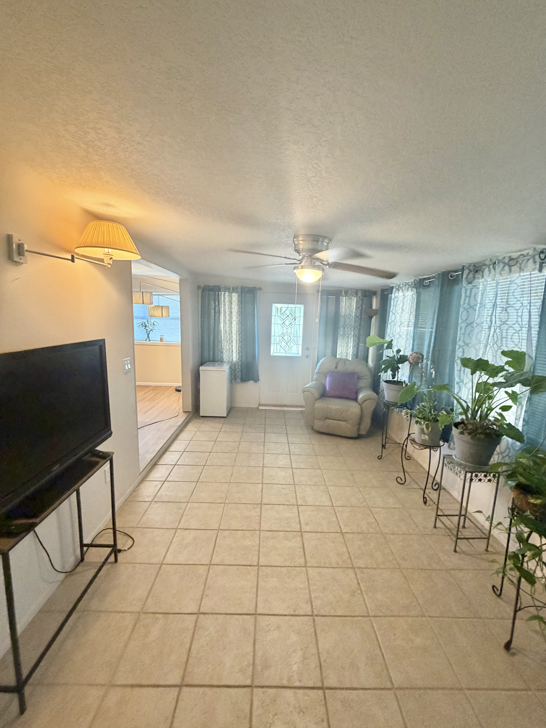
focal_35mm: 14
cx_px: 273
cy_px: 364
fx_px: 294
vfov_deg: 102.1
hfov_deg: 85.7
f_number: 2.2
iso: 400
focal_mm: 2.22
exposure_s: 1/60
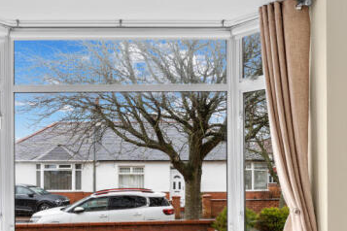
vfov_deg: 29.8
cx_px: 121
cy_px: 186
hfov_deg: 44.0
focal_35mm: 44
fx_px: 424
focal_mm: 24
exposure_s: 1/4
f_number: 8
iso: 320
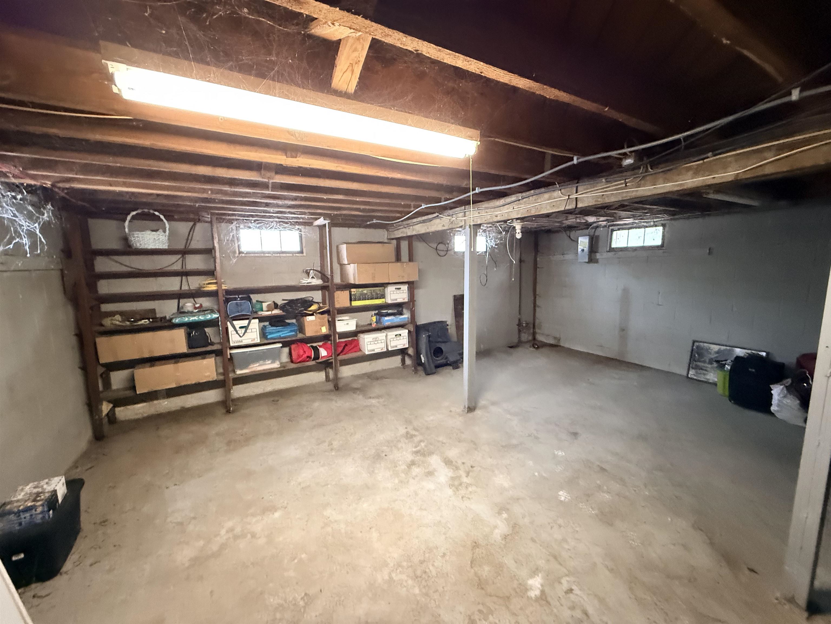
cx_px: 416
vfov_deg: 85.7
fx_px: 336
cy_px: 312
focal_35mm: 14
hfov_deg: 102.1
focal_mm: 2.22
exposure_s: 1/40
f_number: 2.2
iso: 1000
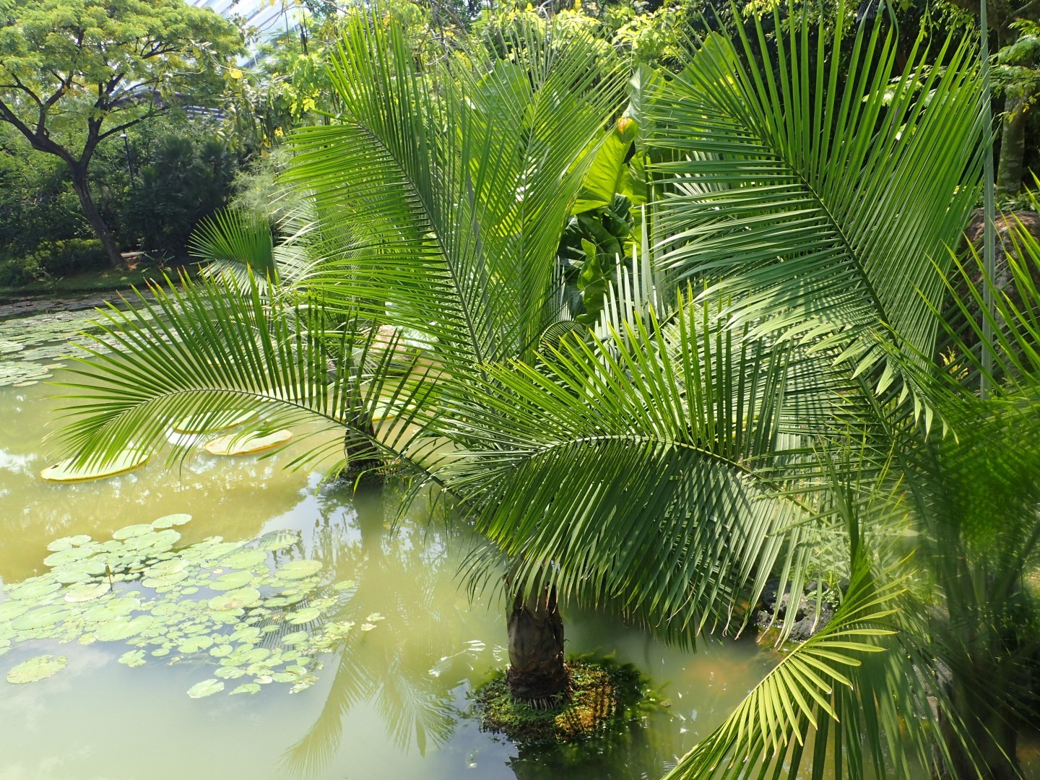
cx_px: 520
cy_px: 390
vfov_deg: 46.8
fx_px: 901
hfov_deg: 60.0
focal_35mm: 30
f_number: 3.2
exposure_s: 1/500
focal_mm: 5.5
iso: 100
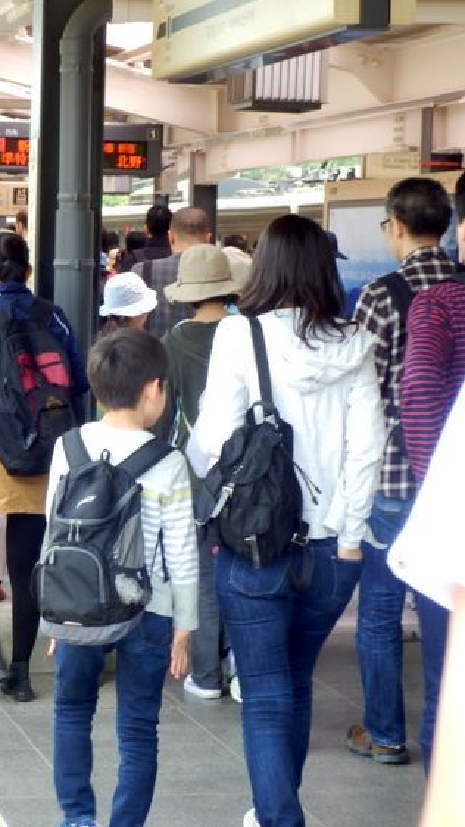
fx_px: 2346
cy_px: 406
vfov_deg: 20.0
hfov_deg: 11.2
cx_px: -16
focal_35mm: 107
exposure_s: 1/80
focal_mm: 12.3
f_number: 4.8
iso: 200
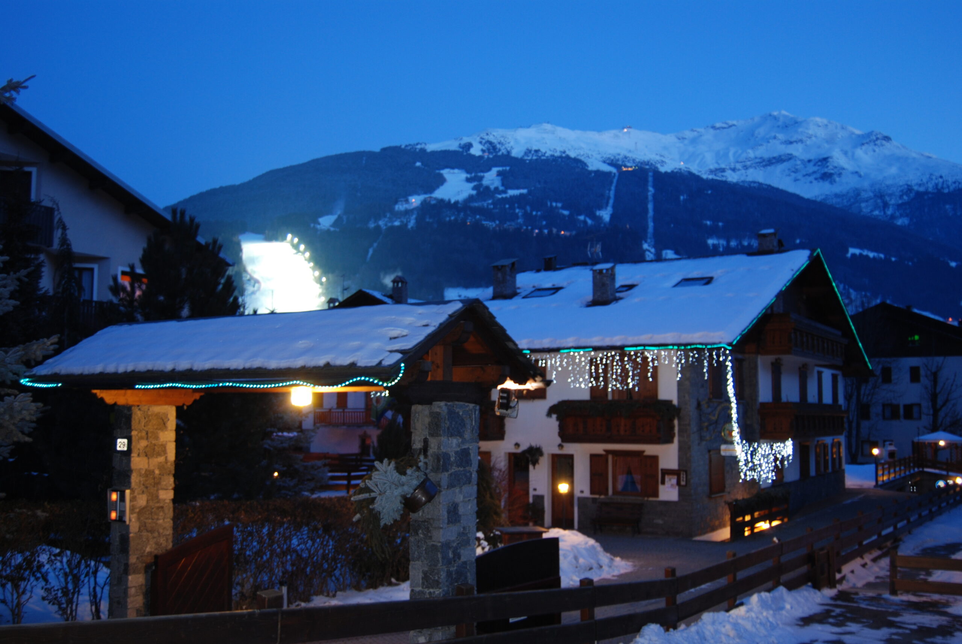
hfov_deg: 53.1
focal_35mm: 36
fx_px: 963
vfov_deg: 37.0
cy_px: 322
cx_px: 481
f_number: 4
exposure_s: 1/2.5
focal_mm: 24
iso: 200
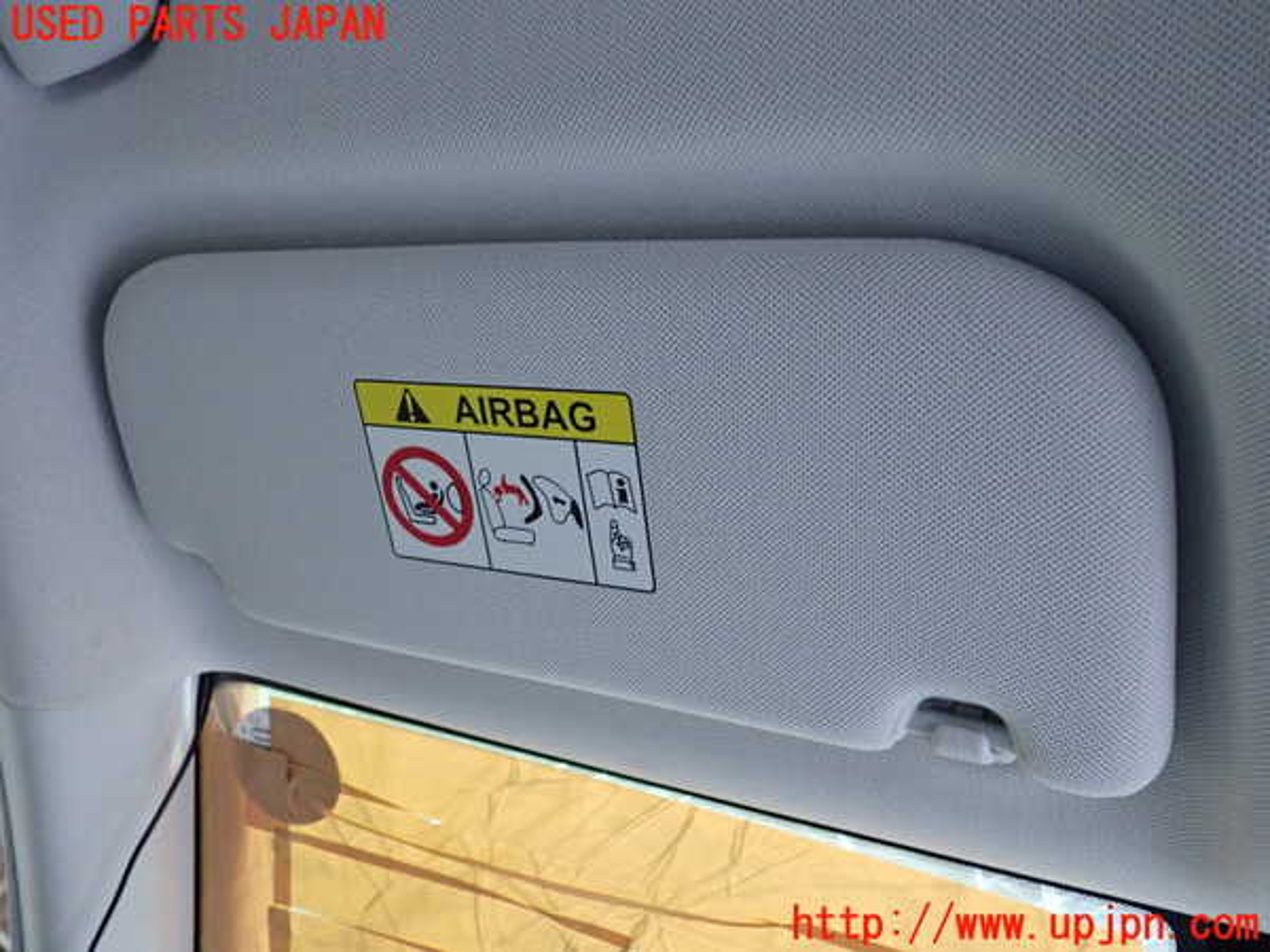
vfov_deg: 46.8
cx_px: 635
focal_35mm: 30
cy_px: 476
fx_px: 1101
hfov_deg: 60.0
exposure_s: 1/30
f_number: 2.3
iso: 500
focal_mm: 5.4
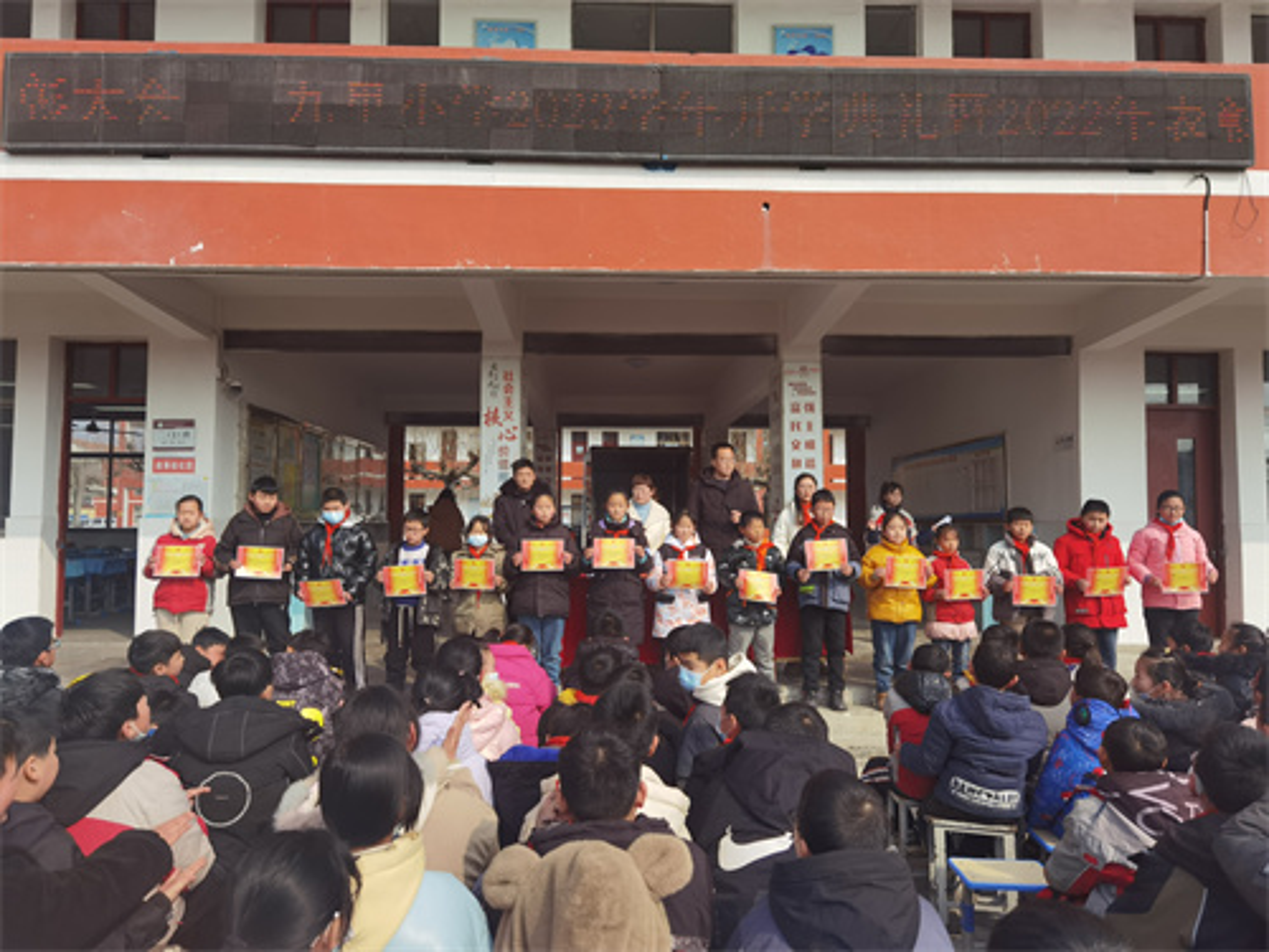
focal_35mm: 23
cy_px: 476
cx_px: 634
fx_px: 843
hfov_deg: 73.9
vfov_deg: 58.9
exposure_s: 1/3984
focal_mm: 6.71
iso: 50
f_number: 1.9
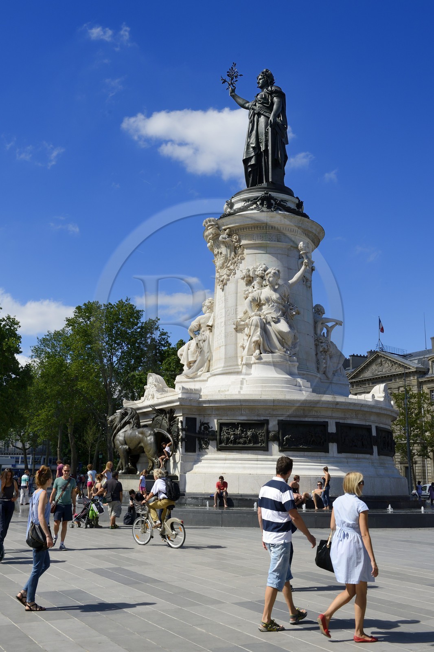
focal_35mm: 34
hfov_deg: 38.9
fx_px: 615
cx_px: 217
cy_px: 326
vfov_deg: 55.8
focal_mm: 34
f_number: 13
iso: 100
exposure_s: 1/250
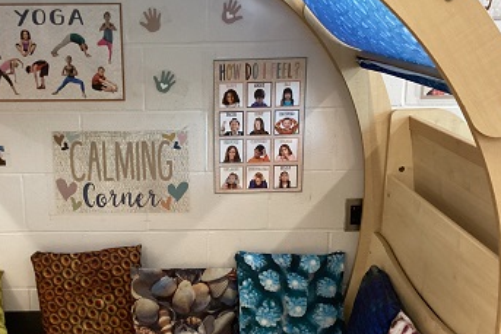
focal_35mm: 47
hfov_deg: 41.5
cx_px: 178
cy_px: 209
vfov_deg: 28.6
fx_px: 654
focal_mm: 3.3
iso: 400
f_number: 2.4
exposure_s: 1/40
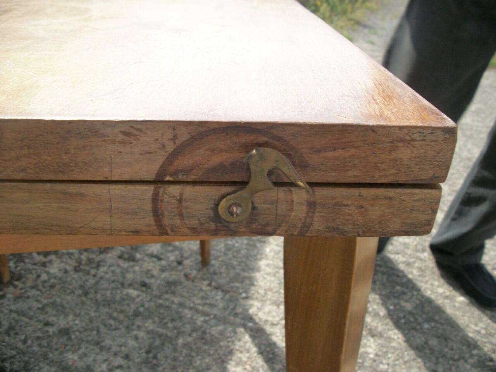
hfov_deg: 56.8
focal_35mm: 32
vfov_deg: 44.2
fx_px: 459
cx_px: 248
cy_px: 186
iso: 80
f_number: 8.8
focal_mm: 5.7
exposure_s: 1/80
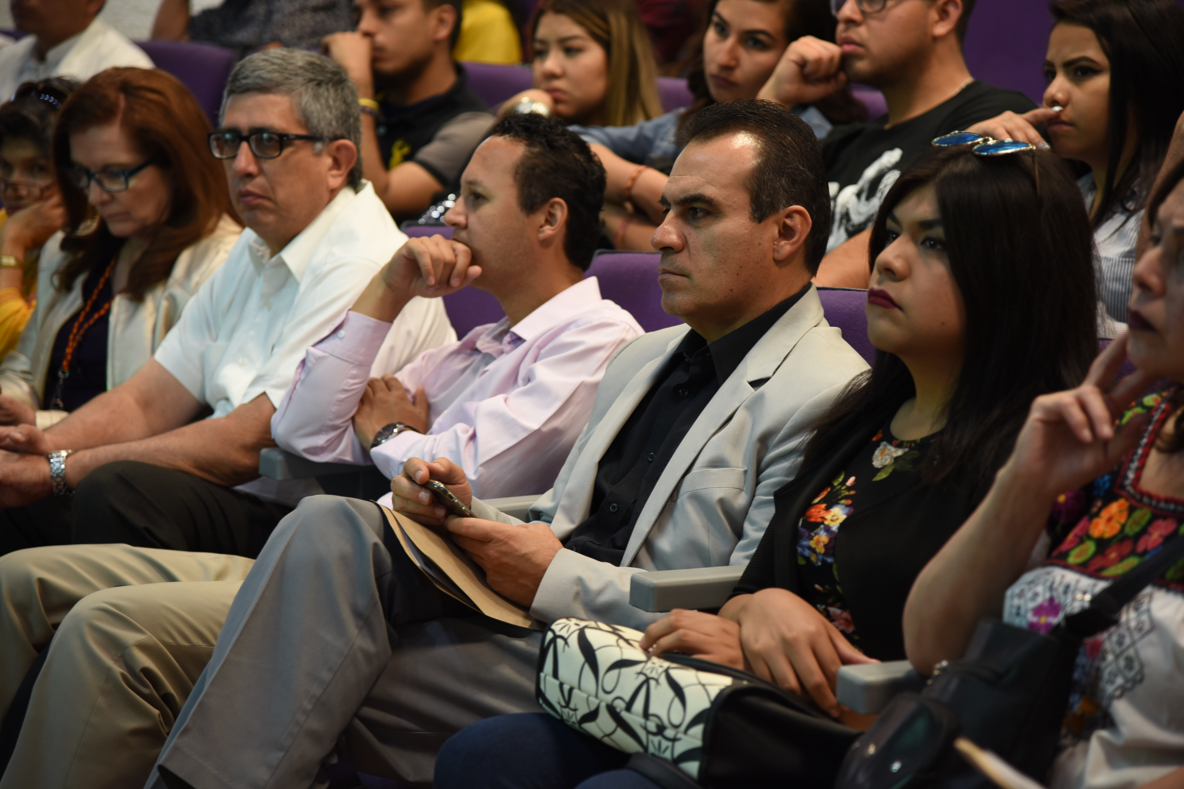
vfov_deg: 12.2
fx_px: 3683
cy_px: 394
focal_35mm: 112
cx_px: 592
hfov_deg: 18.3
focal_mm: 112
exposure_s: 1/25
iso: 800
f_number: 4
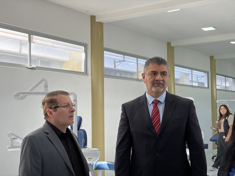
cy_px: 88
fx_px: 353
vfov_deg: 28.0
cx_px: 118
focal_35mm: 52
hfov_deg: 36.8
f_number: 1.6
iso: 40
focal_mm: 5.96
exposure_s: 1/174
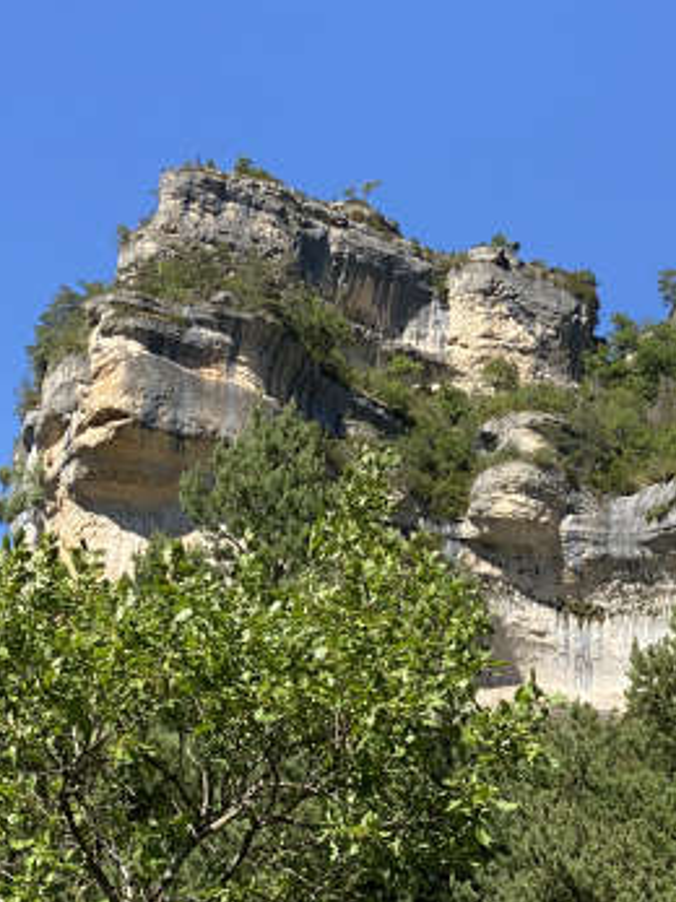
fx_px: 2814
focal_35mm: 108
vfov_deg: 18.2
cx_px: 533
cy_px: 424
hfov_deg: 13.6
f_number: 2
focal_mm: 6
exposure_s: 1/761
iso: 20
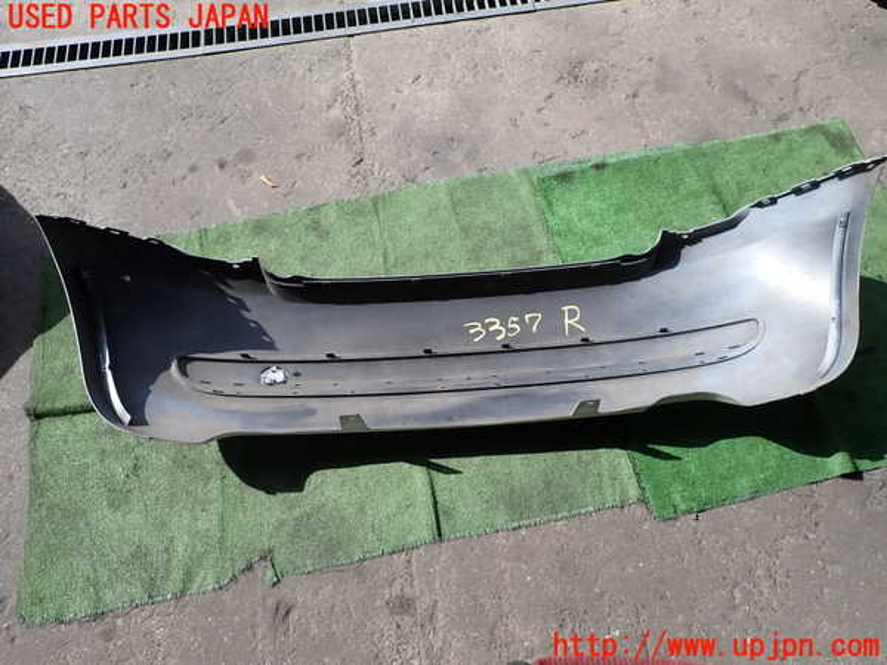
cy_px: 332
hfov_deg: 69.4
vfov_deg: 54.9
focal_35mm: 25
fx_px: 641
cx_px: 444
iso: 100
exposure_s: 1/1000
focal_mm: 4.5
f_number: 2.8
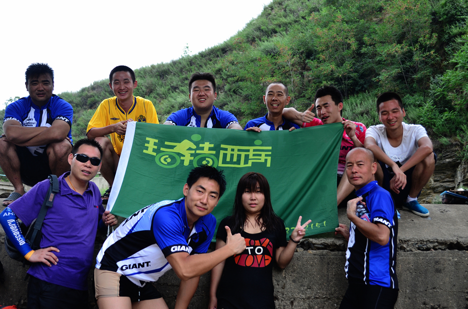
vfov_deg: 25.6
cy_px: 154
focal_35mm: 52
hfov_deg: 37.9
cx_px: 234
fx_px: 681
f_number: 5
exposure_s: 1/125
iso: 200
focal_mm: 35
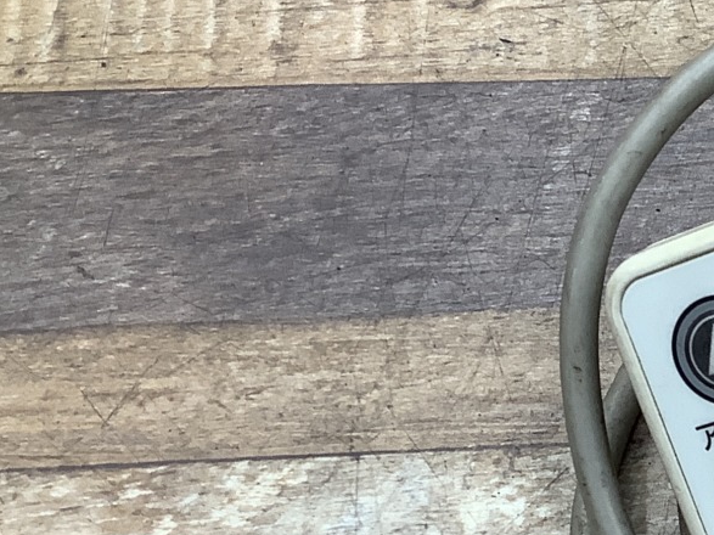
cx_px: 918
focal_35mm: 87
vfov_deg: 16.9
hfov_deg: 20.6
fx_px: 1794
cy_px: 406
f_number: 2.4
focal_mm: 3.3
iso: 80
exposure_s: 1/50
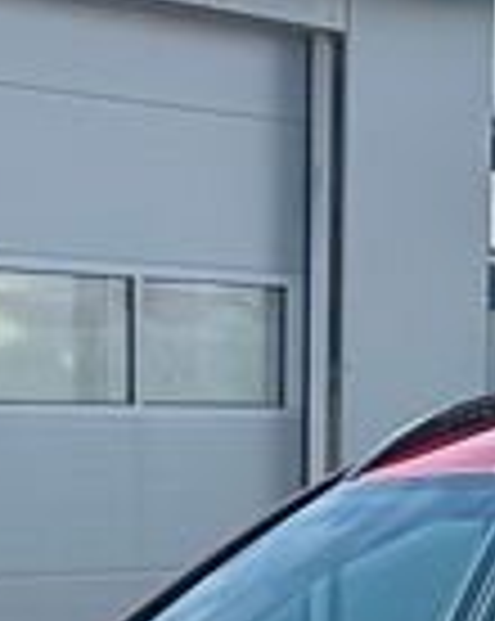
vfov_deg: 10.2
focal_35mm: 174
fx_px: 3193
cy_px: 1246
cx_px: 288
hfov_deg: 8.9
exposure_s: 1/1393
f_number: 1.78
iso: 80
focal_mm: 6.86
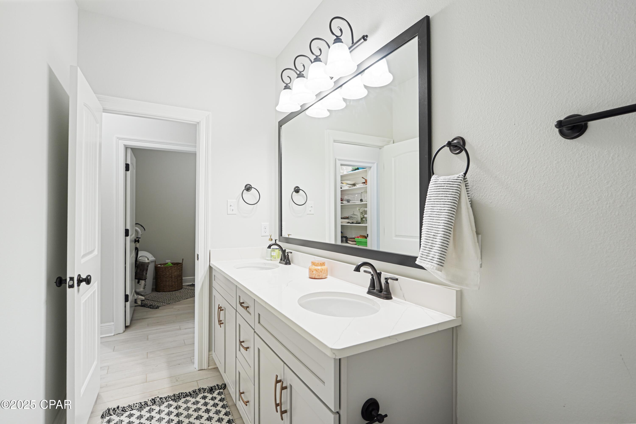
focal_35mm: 18
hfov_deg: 90.0
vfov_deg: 67.4
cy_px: 212
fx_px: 318
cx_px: 318
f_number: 4
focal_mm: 12
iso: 100
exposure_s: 1/5
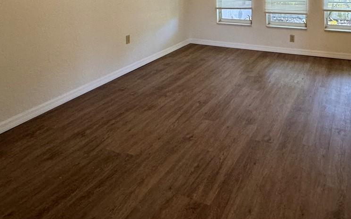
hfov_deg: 58.9
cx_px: 219
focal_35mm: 32
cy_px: -13
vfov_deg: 34.8
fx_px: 306
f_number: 2.2
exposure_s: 1/120
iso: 250
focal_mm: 2.22
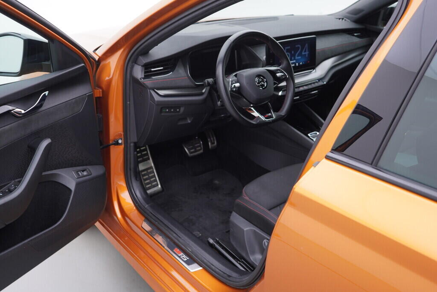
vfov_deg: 36.9
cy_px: 146
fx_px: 437
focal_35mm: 36
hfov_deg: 53.1
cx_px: 218
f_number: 2.8
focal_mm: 24
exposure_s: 1/40
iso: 125
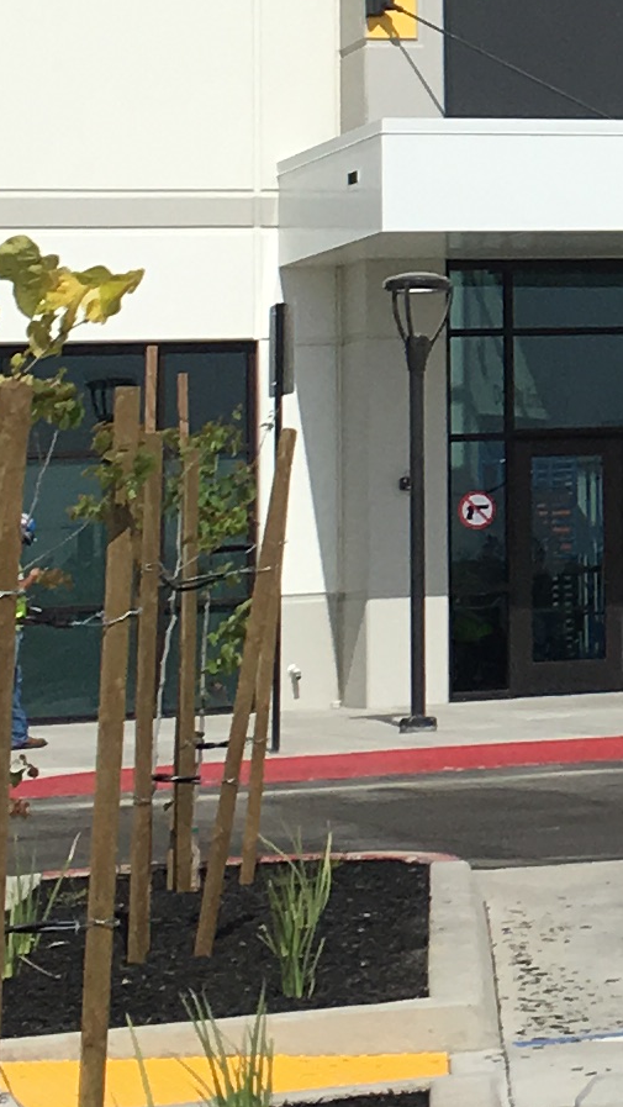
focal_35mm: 142
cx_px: 1336
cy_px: -53
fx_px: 4168
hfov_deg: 8.1
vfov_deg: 14.8
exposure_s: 1/4049
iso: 25
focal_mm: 4.15
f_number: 2.2
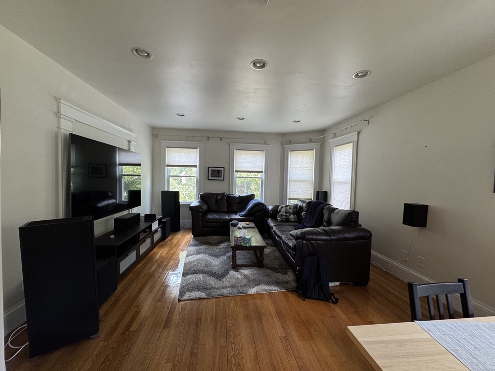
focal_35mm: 14
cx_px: 248
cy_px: 186
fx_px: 200
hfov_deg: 102.1
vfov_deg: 85.7
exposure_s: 1/60
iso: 250
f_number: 2.2
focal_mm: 2.22
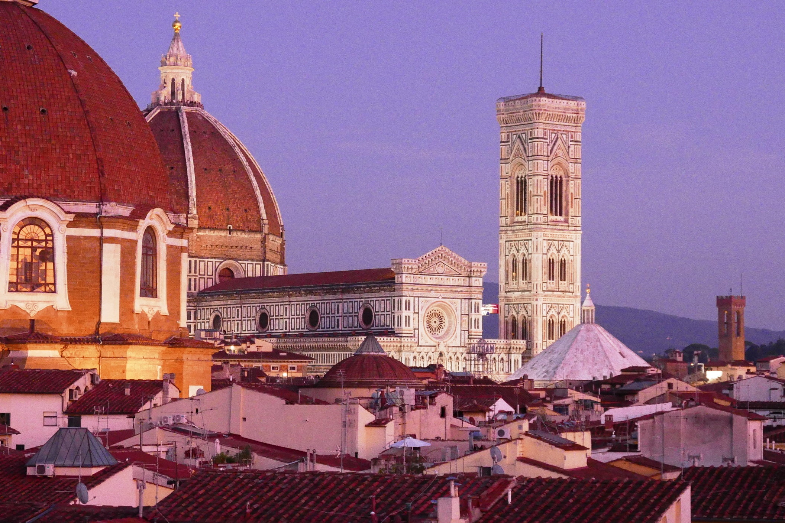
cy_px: 262
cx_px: 392
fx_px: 2442
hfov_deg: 18.3
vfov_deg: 12.2
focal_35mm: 112
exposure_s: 1/40
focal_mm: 34
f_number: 2.8
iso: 1600
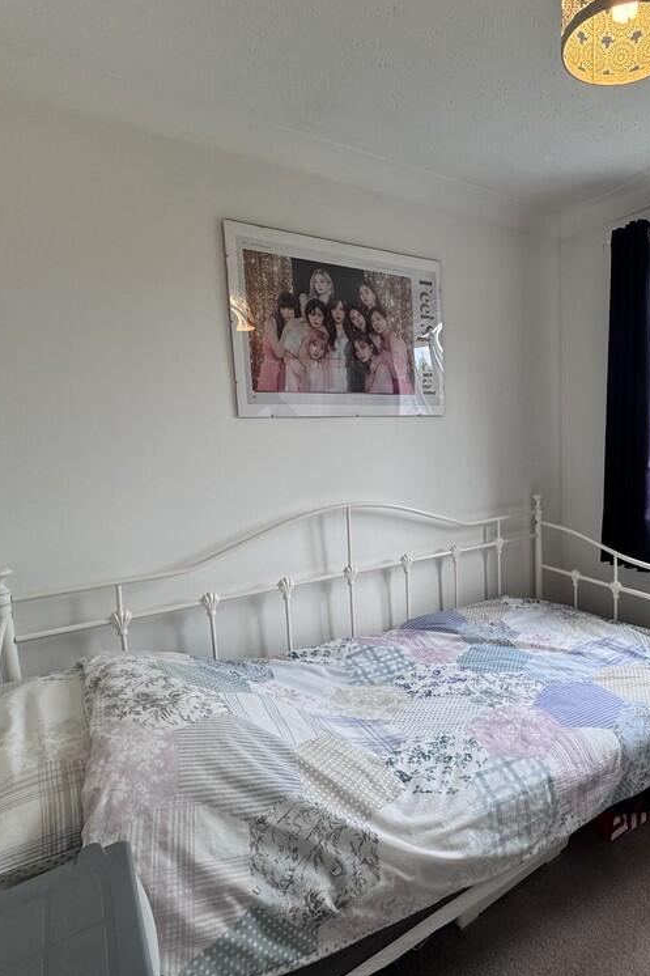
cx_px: 467
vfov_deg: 84.0
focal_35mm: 20
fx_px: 542
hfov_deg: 59.4
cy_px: 498
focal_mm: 2.22
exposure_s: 1/160
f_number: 2.2
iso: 40
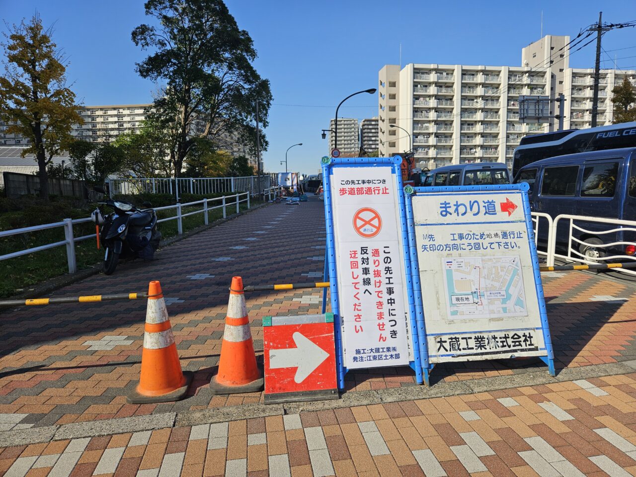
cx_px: 318
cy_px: 238
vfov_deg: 58.9
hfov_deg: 73.9
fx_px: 423
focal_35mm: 23
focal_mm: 5.4
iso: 25
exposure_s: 1/2450
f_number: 1.8
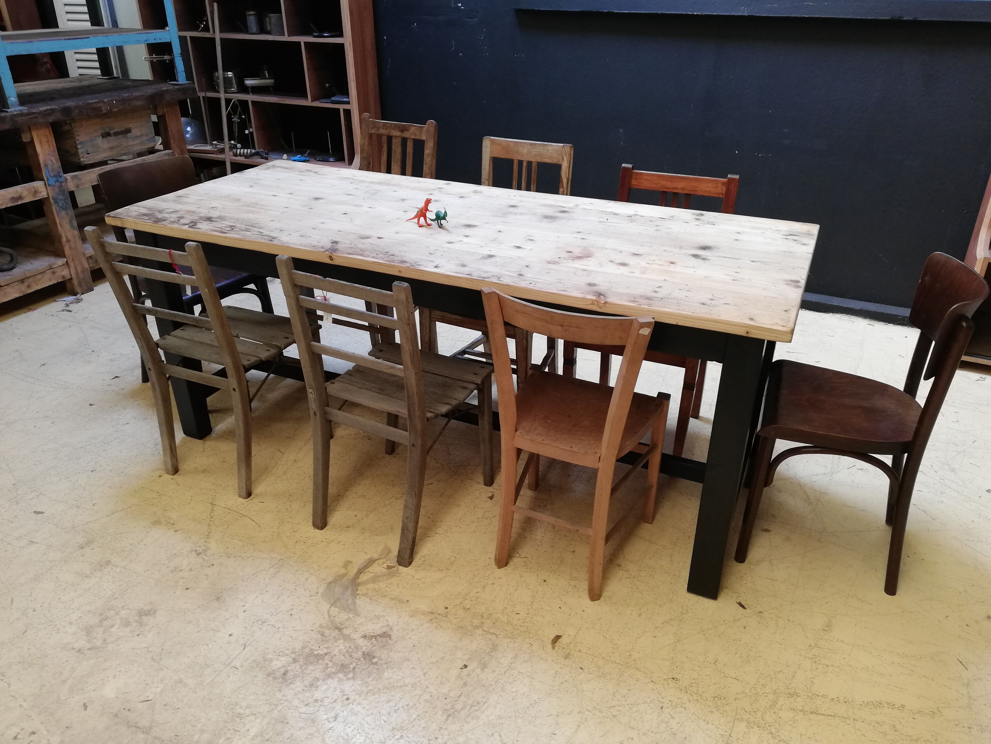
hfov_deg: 67.3
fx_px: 744
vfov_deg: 53.1
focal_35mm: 26
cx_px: 496
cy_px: 372
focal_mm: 3.81
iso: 200
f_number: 2.2
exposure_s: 1/50
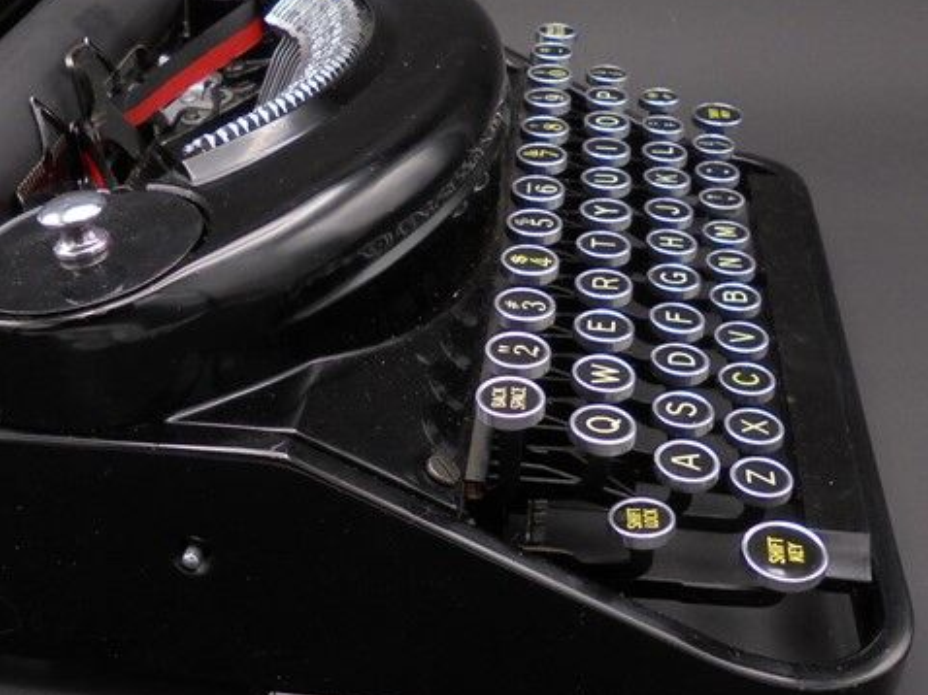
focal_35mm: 49
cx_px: 313
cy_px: 319
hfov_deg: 38.5
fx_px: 1313
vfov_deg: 29.6
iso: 100
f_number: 3.5
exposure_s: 1/60
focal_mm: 4.6
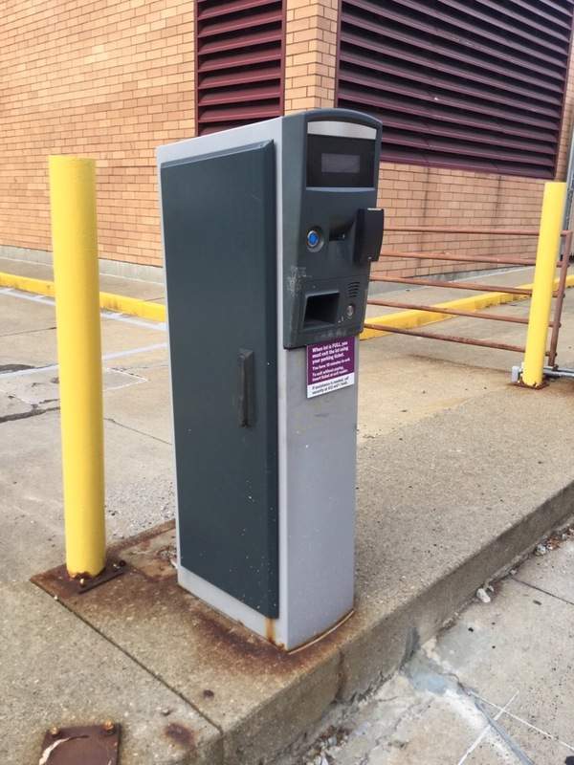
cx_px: 287
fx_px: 685
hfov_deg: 45.4
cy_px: 382
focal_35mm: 31
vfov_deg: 58.4
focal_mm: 3.3
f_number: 2.4
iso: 25
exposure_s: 1/137
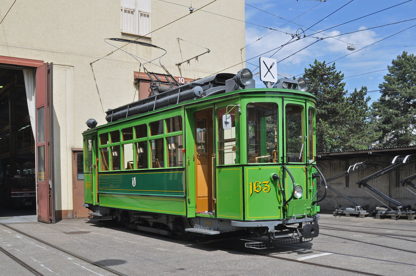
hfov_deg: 53.2
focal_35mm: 36
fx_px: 416
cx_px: 208
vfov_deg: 36.8
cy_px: 138
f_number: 11
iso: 400
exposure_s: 1/320
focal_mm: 24
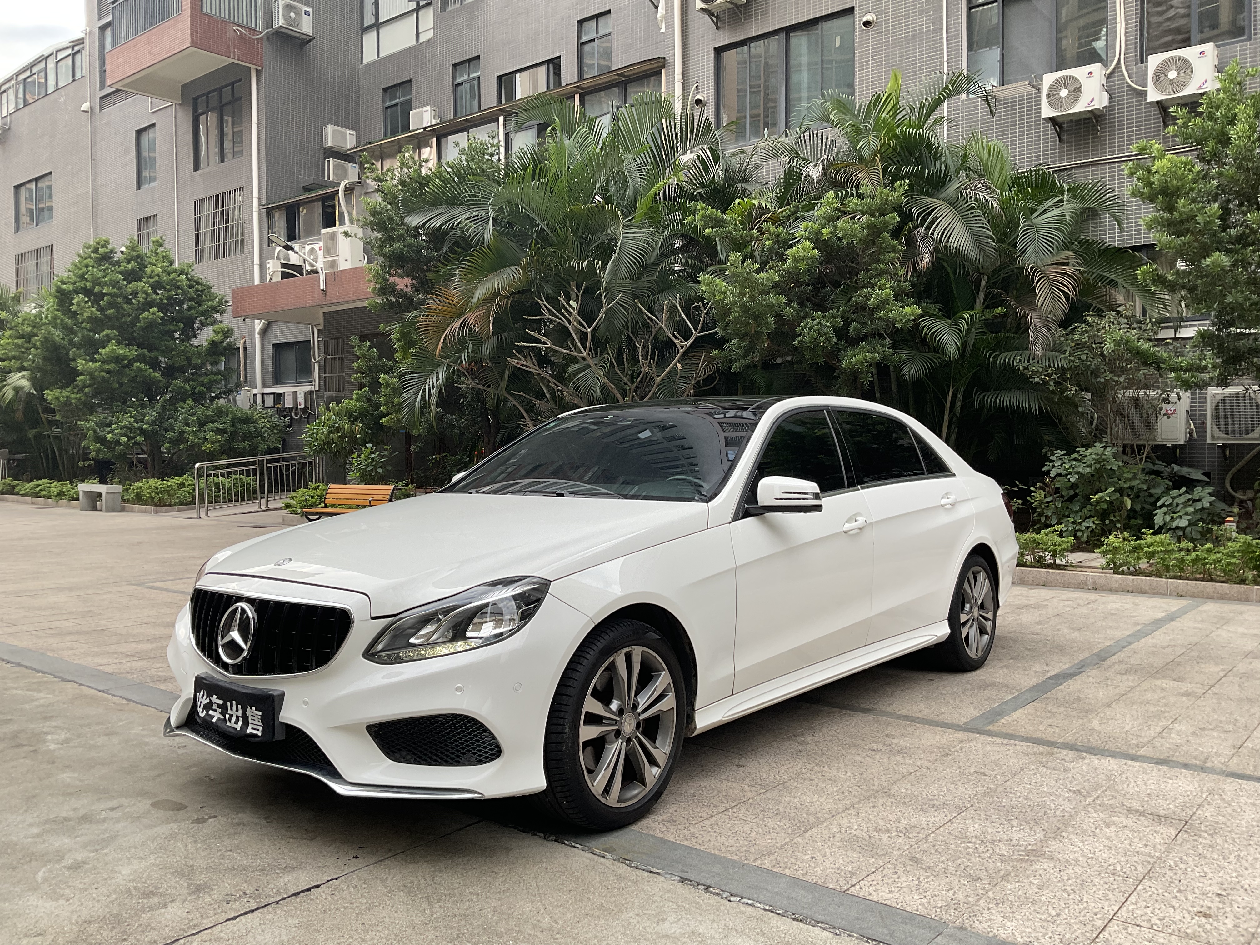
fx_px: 1056
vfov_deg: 48.2
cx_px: 630
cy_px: 472
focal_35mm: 29
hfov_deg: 61.7
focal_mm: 3
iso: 25
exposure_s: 1/122
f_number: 1.8
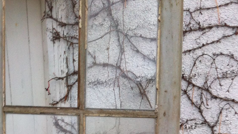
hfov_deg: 24.4
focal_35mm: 87
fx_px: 549
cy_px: 223
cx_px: 83
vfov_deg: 12.9
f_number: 2.8
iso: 80
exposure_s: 1/20
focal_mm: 3.85
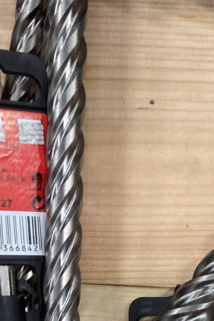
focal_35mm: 91
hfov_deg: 14.7
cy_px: 475
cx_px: 238
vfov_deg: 19.6
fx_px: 811
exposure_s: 1/60
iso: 100
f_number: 1.8
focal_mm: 3.99
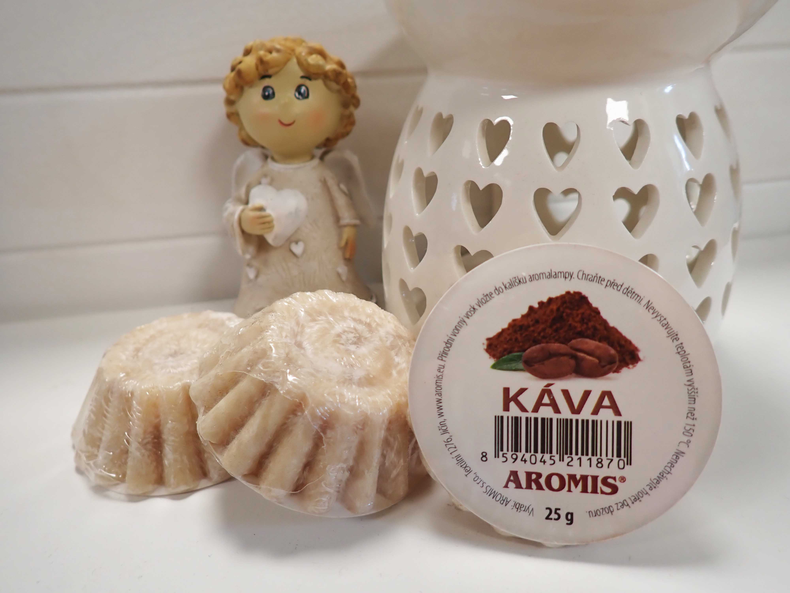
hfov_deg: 69.4
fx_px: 571
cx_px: 395
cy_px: 296
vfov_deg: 54.9
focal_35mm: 25
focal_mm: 4.5
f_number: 2
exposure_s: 1/60
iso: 100
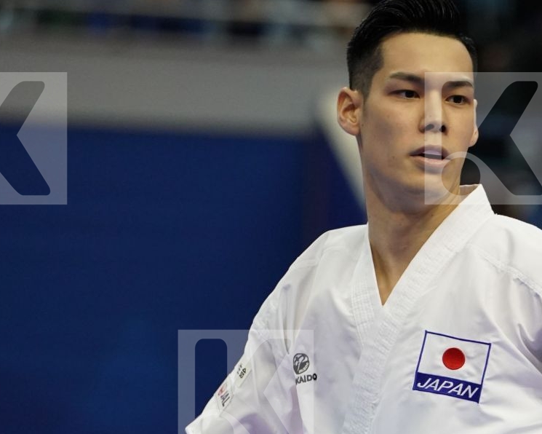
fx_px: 6801
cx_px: 493
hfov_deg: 4.6
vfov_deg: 3.6
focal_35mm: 424
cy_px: 396
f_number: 2.8
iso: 2500
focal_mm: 187
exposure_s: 1/1000
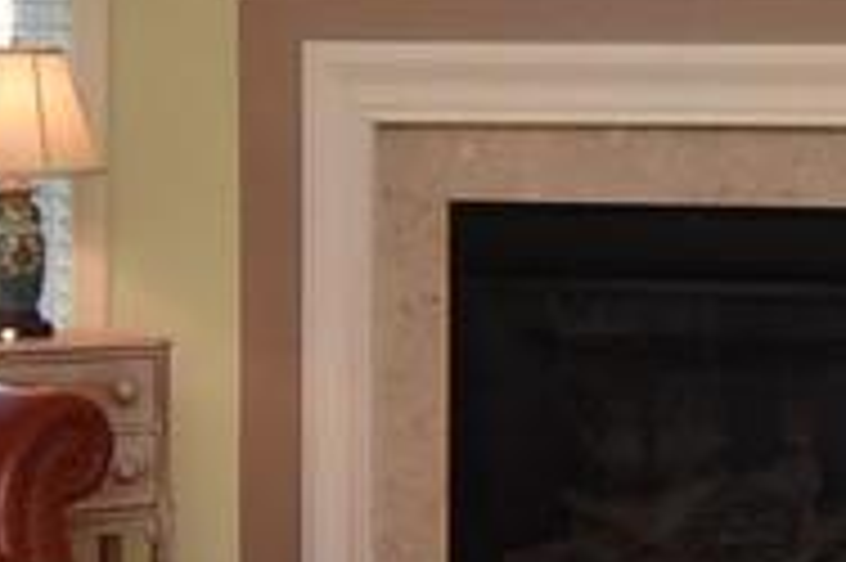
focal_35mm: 138
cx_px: 864
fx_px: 3240
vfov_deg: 9.9
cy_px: 45
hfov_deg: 14.6
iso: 800
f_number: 8
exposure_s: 1/100
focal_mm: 12
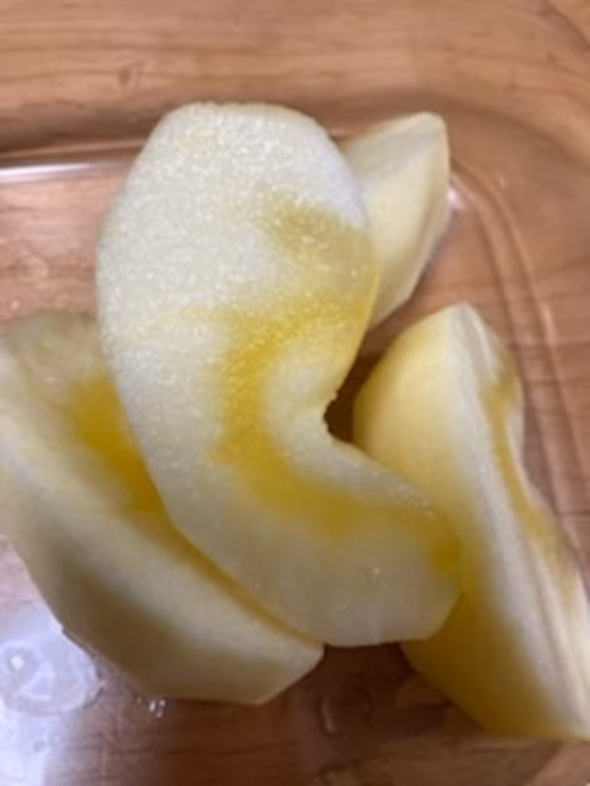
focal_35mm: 28
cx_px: 295
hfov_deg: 49.7
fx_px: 636
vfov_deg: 63.4
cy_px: 393
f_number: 1.8
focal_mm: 3.99
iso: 80
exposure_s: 1/50
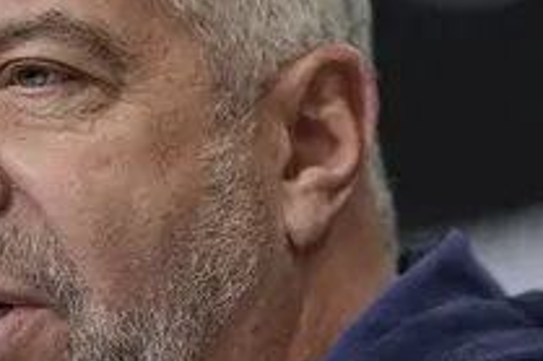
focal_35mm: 734
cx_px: 192
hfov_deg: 2.8
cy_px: 149
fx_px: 11062
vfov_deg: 1.9
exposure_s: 1/1000
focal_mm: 300
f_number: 2.8
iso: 2500
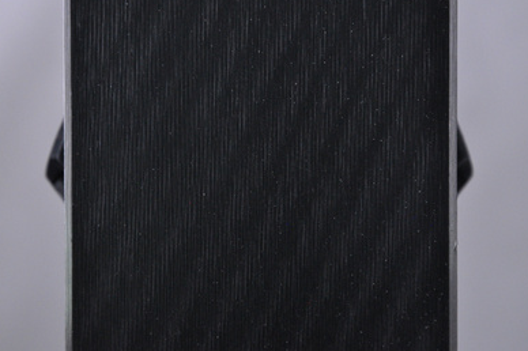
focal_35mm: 183
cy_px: 153
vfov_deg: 7.5
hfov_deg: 11.3
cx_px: 264
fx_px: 2676
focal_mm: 105
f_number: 9.5
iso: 3200
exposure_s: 1/125
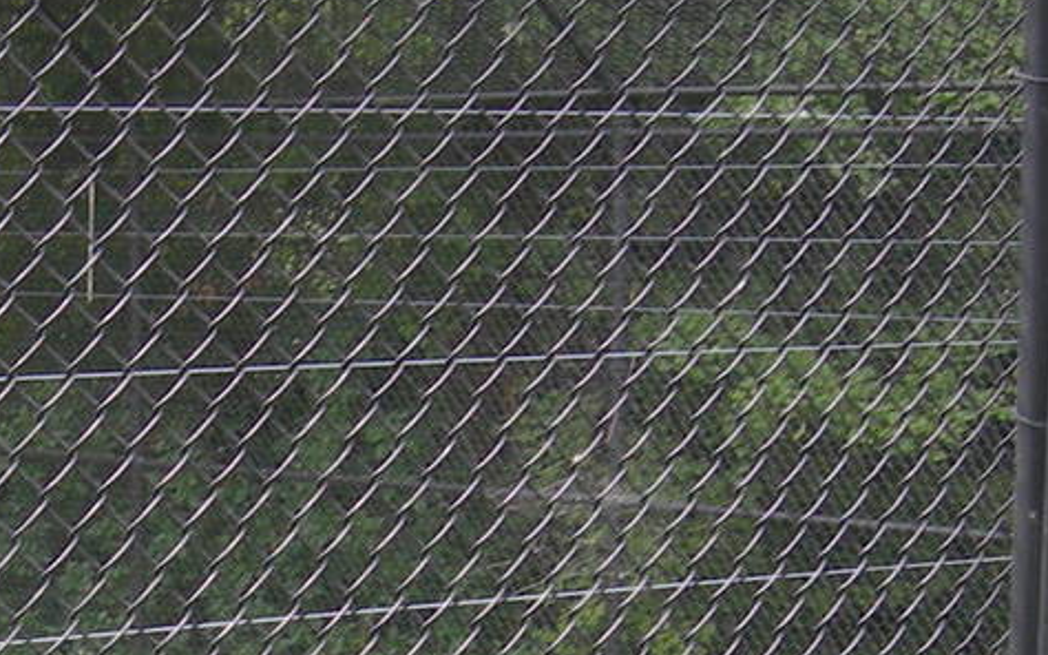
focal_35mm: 136
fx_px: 3883
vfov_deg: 9.3
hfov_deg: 14.9
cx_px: -168
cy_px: 1084
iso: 50
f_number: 2.8
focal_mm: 7.8
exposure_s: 1/107
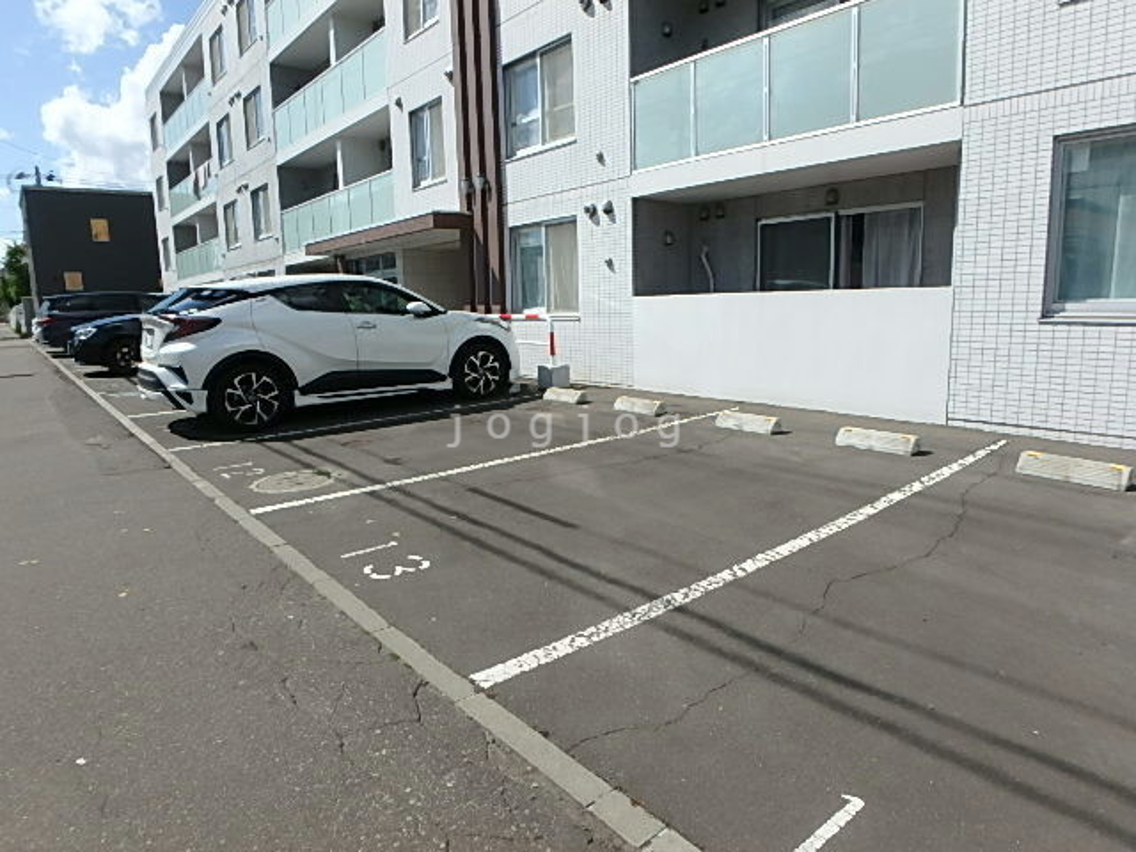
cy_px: 426
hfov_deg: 79.0
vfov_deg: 63.4
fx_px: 689
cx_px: 568
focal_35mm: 21
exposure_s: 1/640
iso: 125
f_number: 6
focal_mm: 3.7
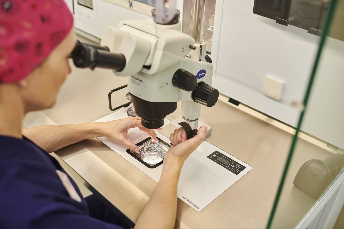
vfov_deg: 37.9
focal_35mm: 35
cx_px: 172
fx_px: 334
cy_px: 114
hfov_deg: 54.4
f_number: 2.5
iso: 640
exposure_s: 1/320
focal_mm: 35
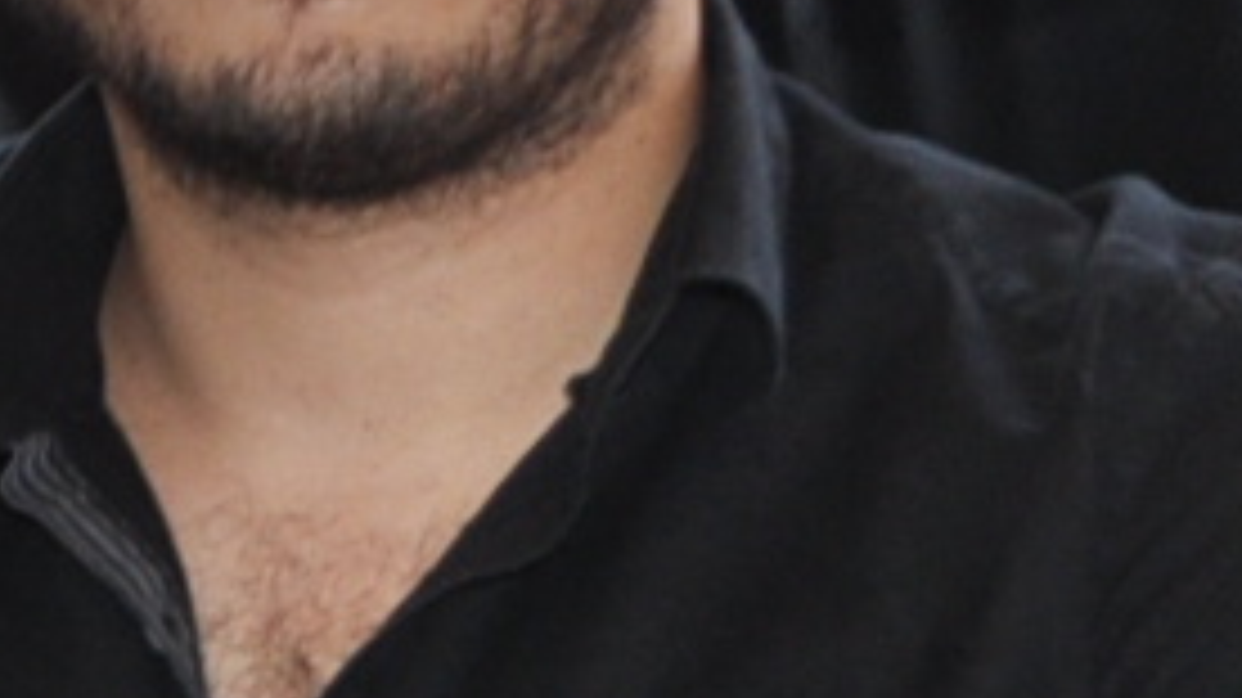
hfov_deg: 8.1
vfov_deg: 4.9
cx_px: -1894
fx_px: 8033
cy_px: 1009
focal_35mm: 244
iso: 400
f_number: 3.8
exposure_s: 1/160
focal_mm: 20
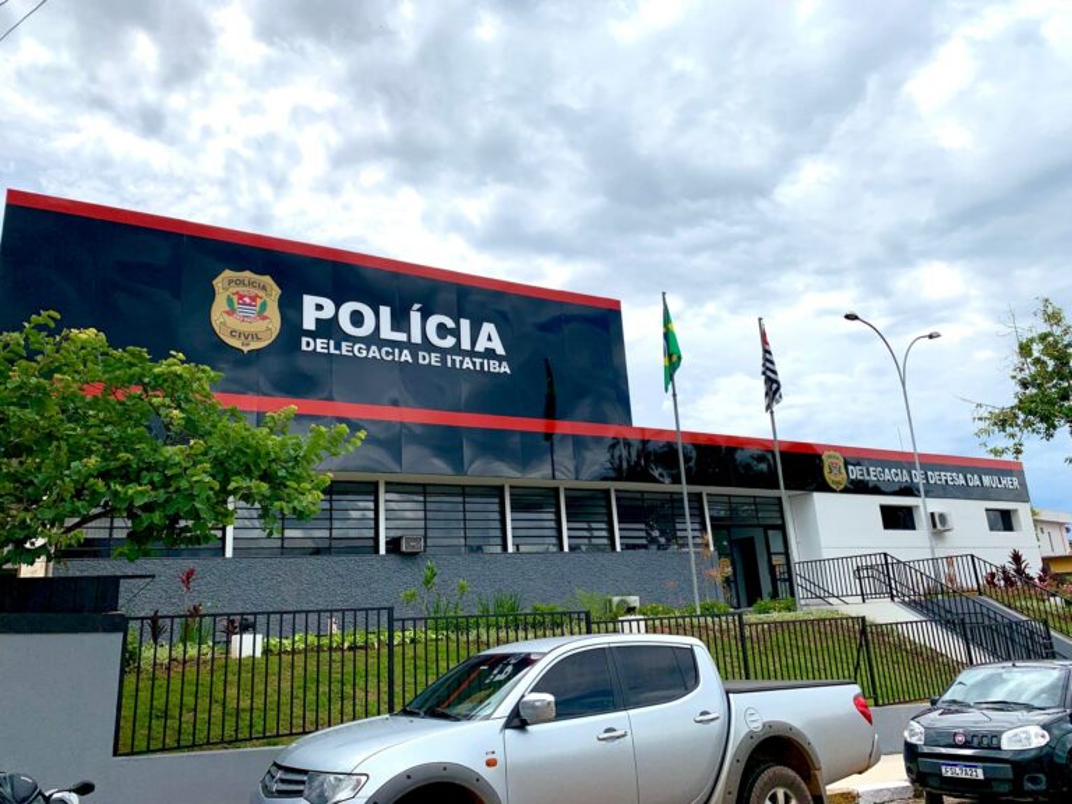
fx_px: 805
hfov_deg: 67.3
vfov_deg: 53.1
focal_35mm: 26
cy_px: 402
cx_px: 536
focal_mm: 4.25
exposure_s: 1/5405
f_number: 1.8
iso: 25
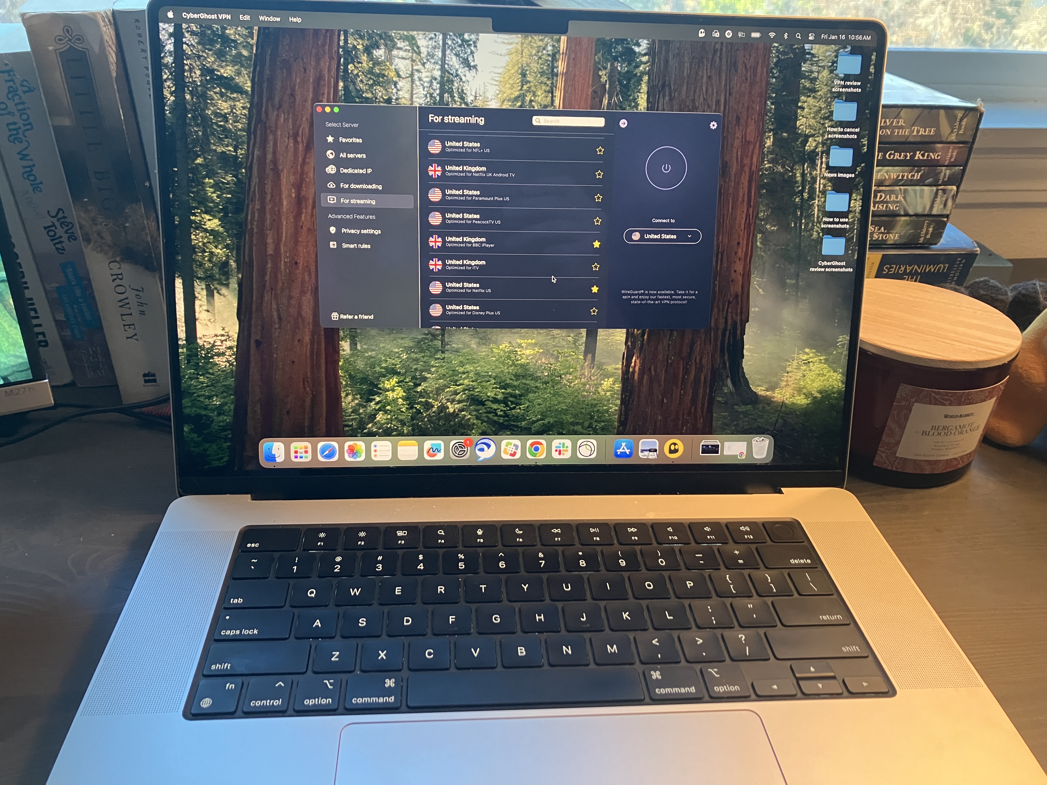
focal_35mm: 28
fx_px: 847
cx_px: 524
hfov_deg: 63.4
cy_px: 392
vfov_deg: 49.7
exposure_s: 1/60
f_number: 1.8
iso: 320
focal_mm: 3.99
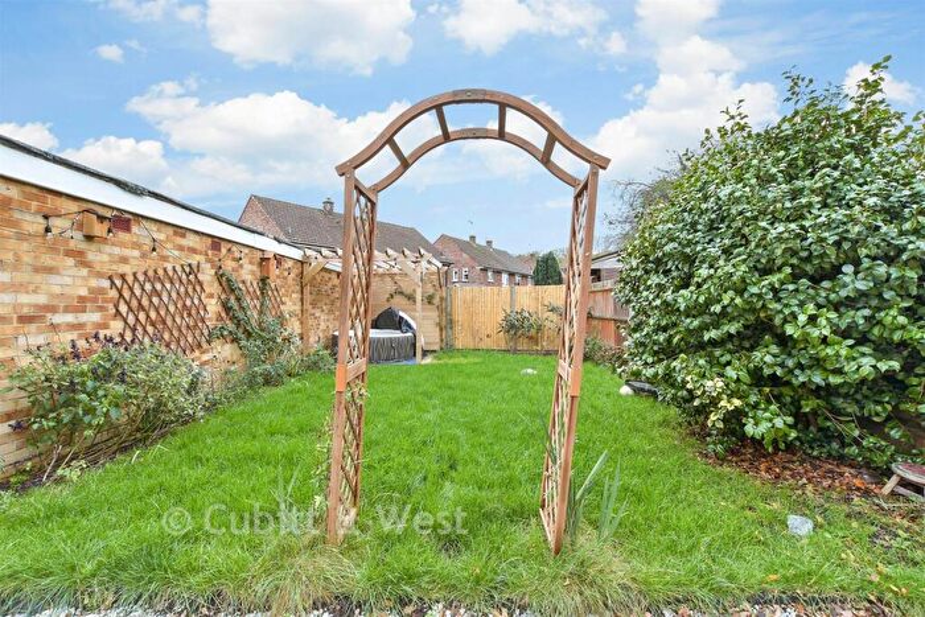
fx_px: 385
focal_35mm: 15
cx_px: 462
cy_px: 308
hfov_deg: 100.4
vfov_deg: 77.4
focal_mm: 10
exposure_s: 1/5
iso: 160
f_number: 8
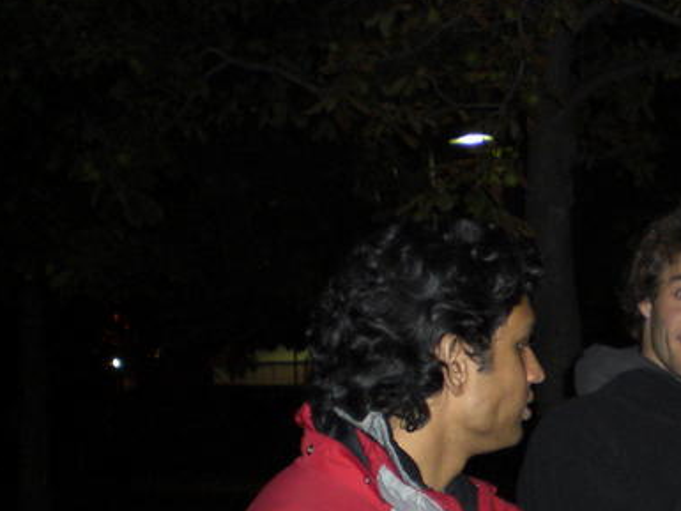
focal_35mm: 79
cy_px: 378
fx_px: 1555
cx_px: 555
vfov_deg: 18.6
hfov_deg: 24.3
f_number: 3.1
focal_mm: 6.3
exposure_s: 1/60
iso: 200
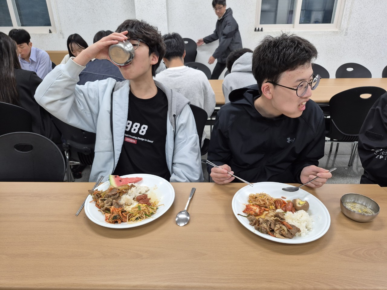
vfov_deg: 58.9
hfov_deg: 73.9
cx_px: 194
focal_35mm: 23
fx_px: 257
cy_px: 145
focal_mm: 5.4
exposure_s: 1/120
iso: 160
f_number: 1.8
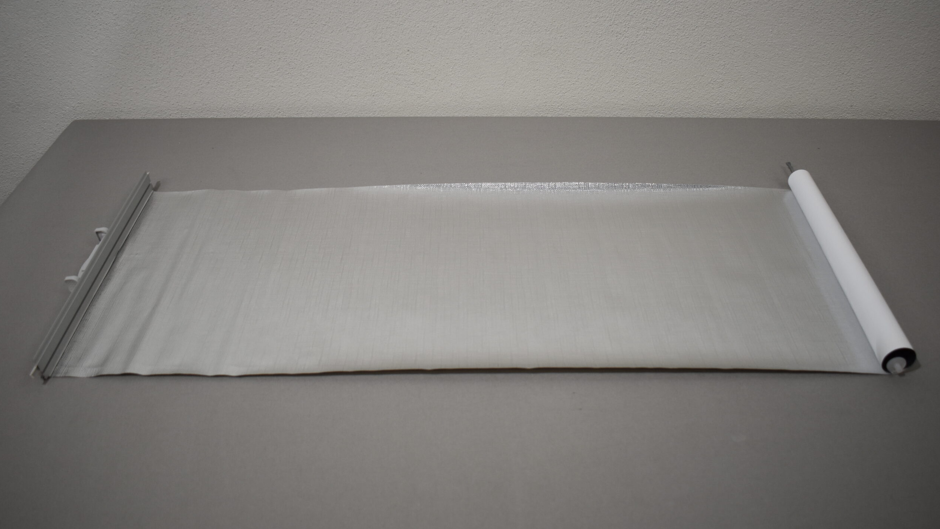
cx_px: 474
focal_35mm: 34
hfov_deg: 58.7
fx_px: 836
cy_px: 265
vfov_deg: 35.1
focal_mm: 21
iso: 450
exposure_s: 1/250
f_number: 3.8
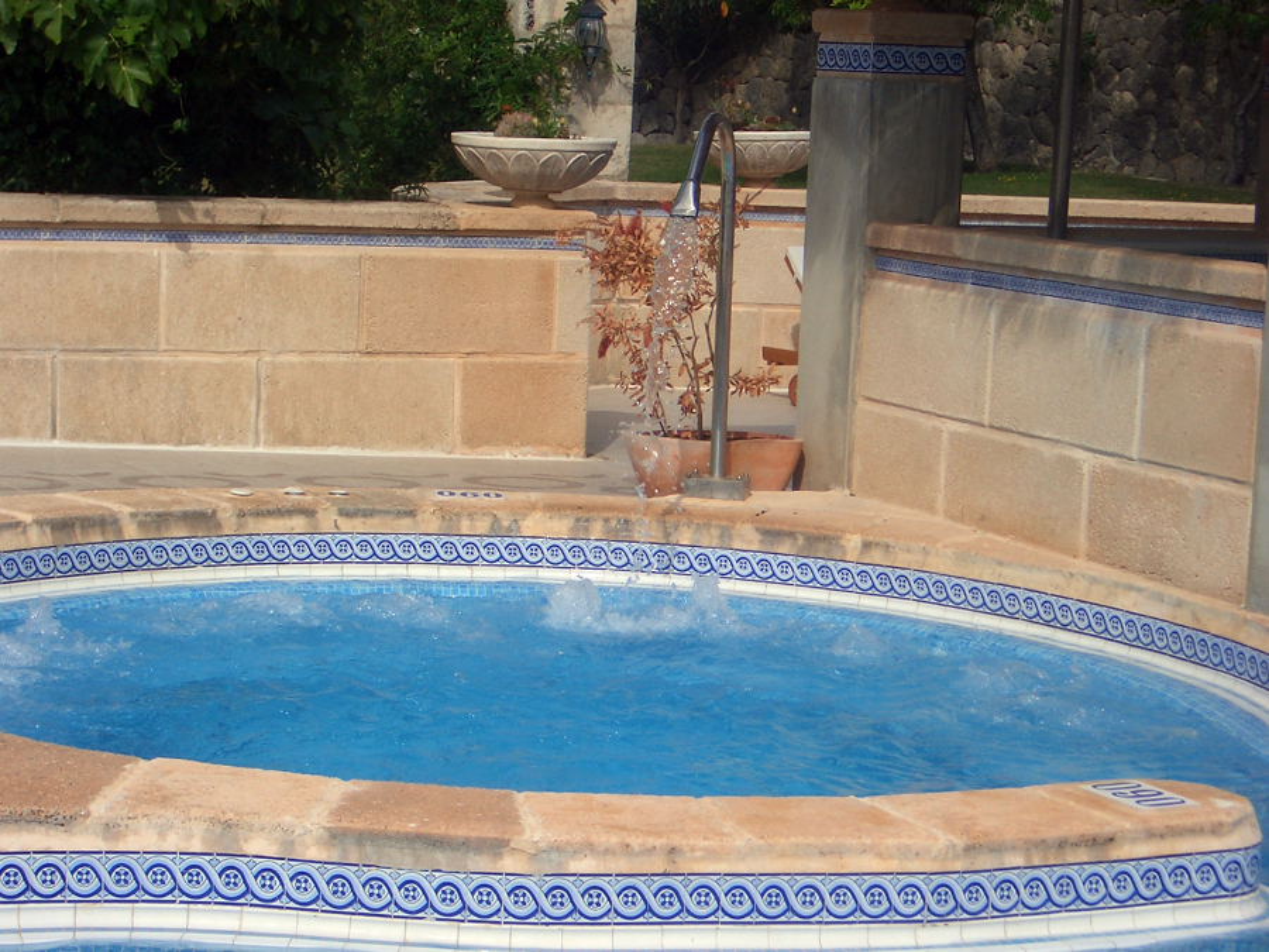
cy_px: 476
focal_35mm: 88
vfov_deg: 16.8
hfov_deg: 22.3
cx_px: 634
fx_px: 3226
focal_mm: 14.6
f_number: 7
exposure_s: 1/500
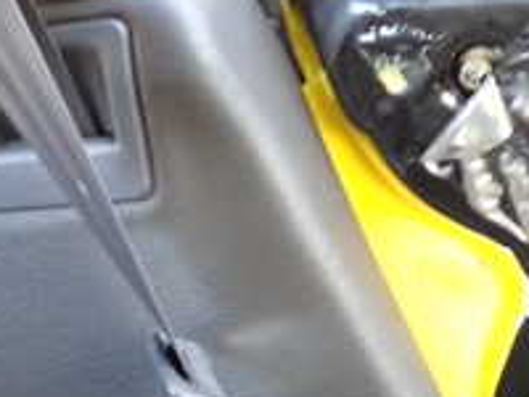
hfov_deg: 20.3
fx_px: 1375
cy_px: 479
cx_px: -111
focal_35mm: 90
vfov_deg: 15.8
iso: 400
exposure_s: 1/30
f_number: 2.3
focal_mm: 5.4
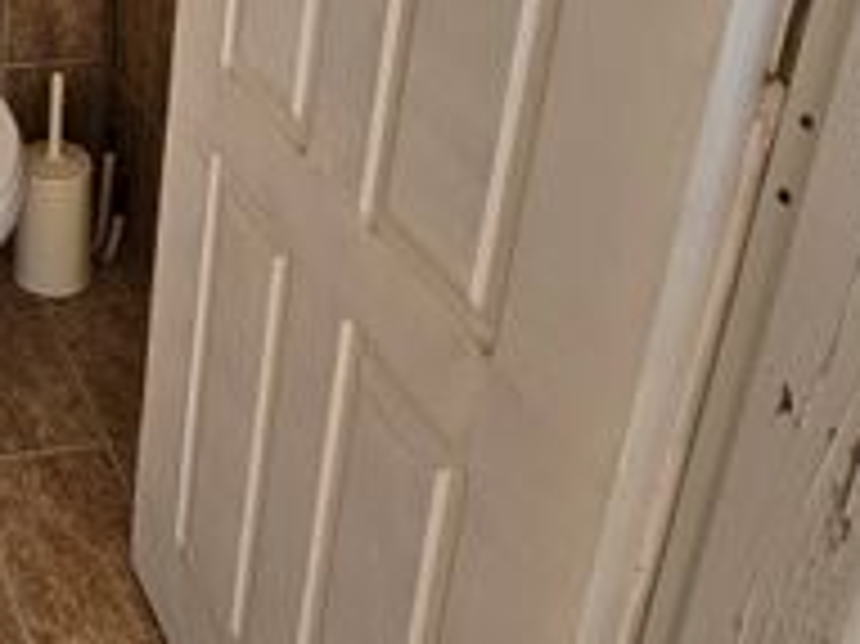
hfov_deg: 34.3
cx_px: -88
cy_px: -113
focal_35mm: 48
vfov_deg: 27.0
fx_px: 1192
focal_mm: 2.2
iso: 50
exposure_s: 1/129
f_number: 2.2
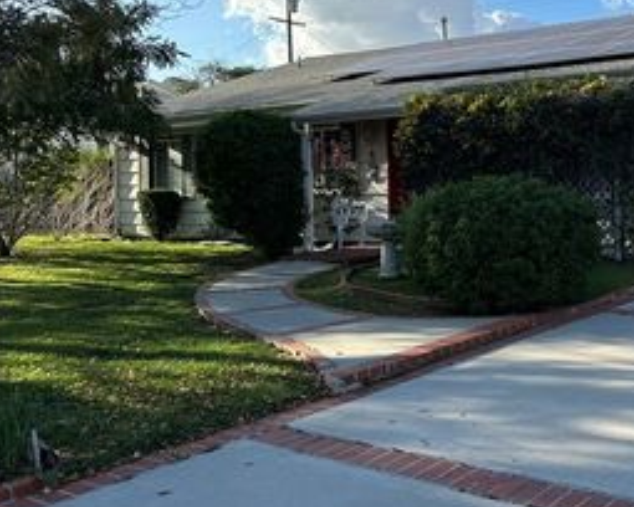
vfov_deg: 32.5
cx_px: 597
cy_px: 170
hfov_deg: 37.1
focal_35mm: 46
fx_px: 863
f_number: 1.78
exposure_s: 1/2110
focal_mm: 6.86
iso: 80
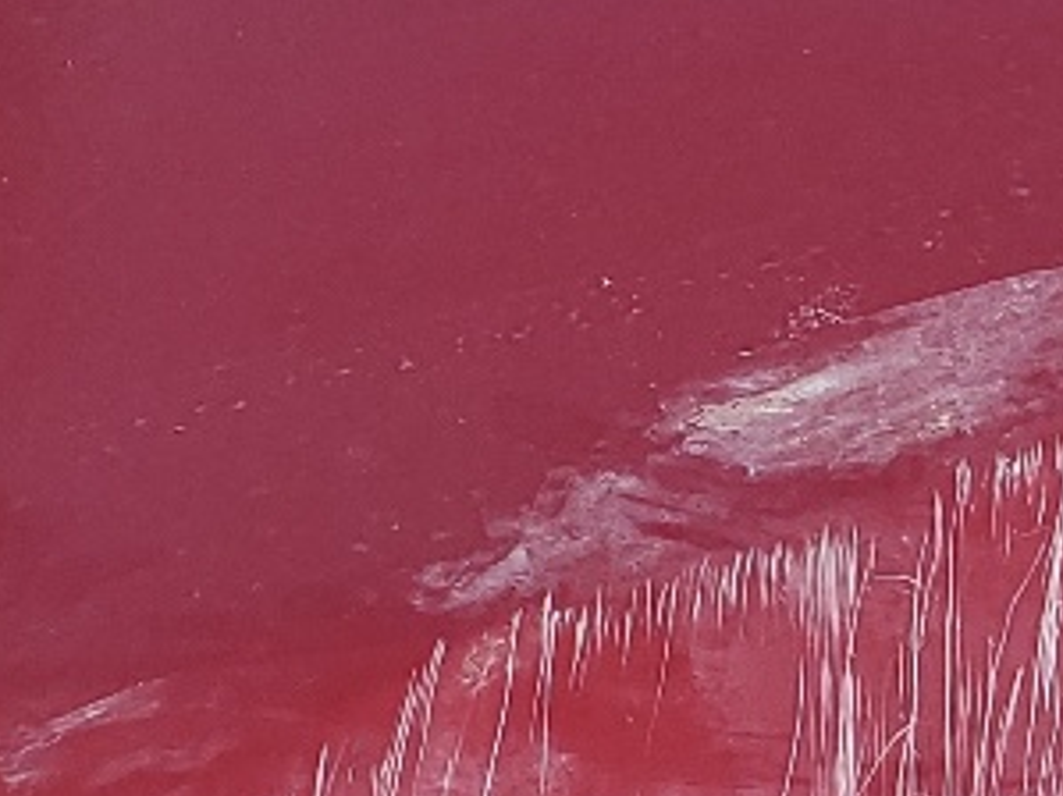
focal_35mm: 139
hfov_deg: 13.4
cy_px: 1610
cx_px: 1600
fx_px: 4267
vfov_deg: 9.9
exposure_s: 1/5000
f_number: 1.5
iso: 50
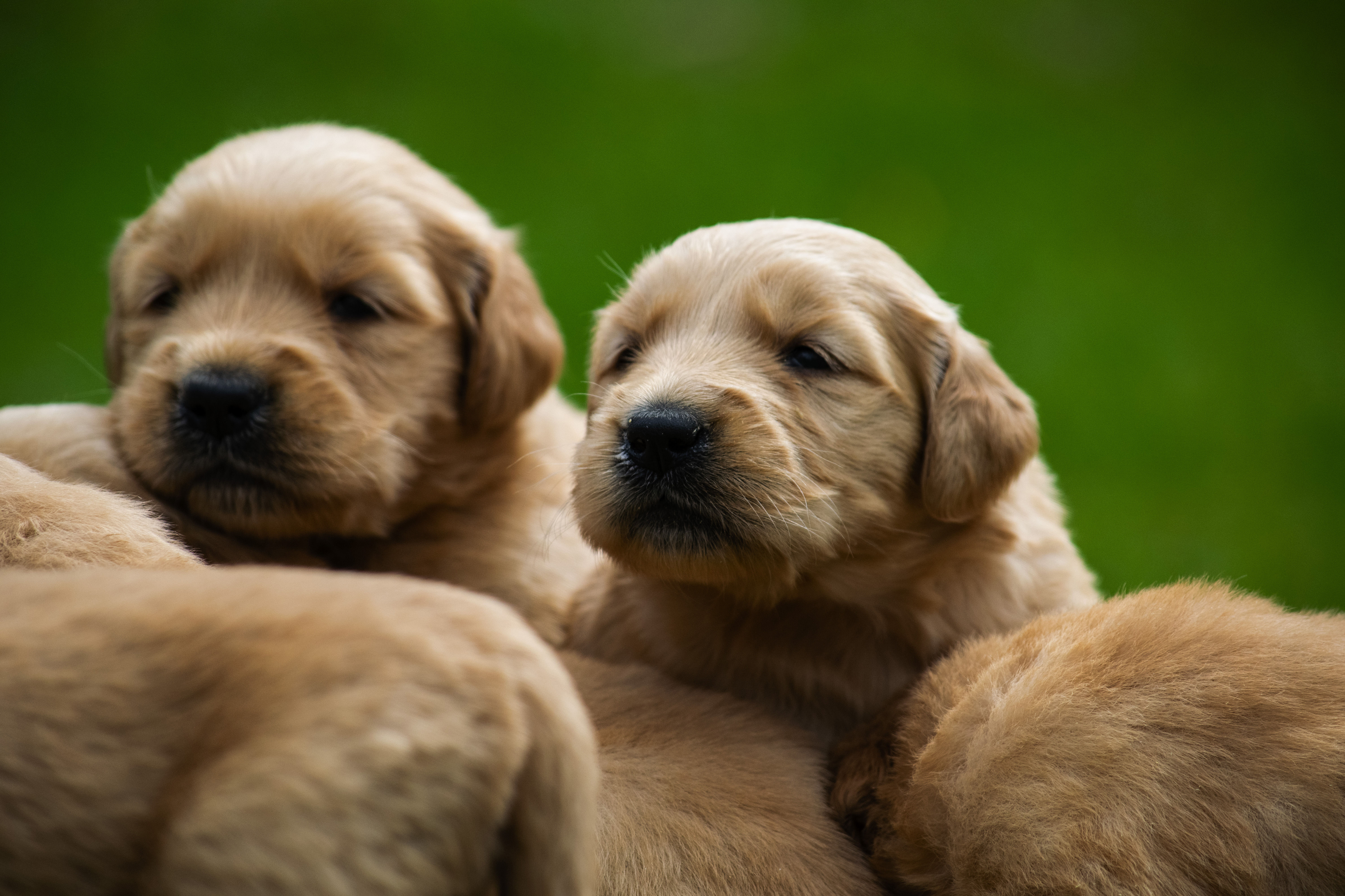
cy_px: 448
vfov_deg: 5.4
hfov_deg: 8.1
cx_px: 672
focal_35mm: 255
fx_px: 9526
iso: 400
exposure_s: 1/1600
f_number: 6.3
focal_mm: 170
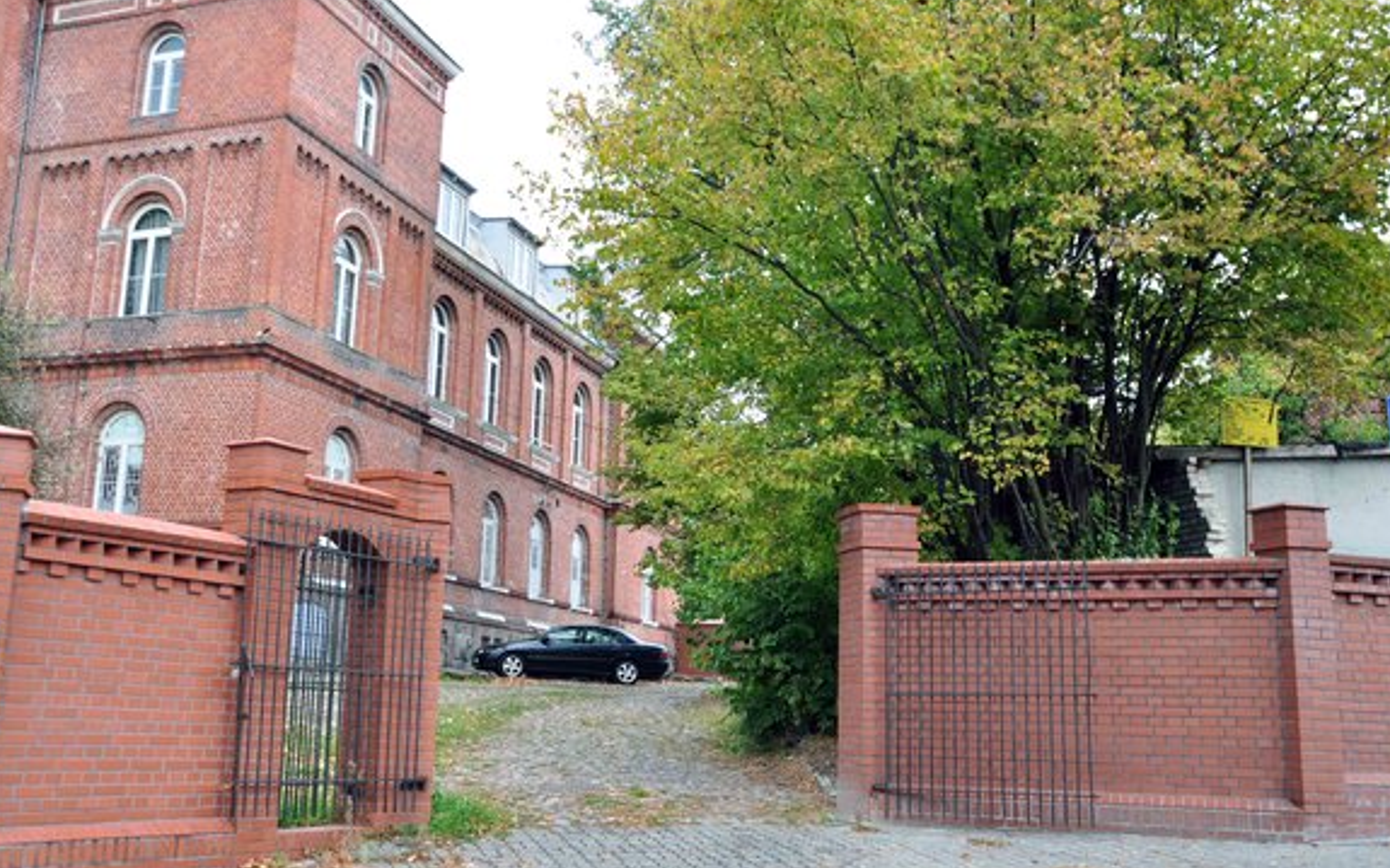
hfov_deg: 51.5
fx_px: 1439
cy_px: 406
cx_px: 636
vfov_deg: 33.5
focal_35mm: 38
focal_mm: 22
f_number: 8
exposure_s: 1/60
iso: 200
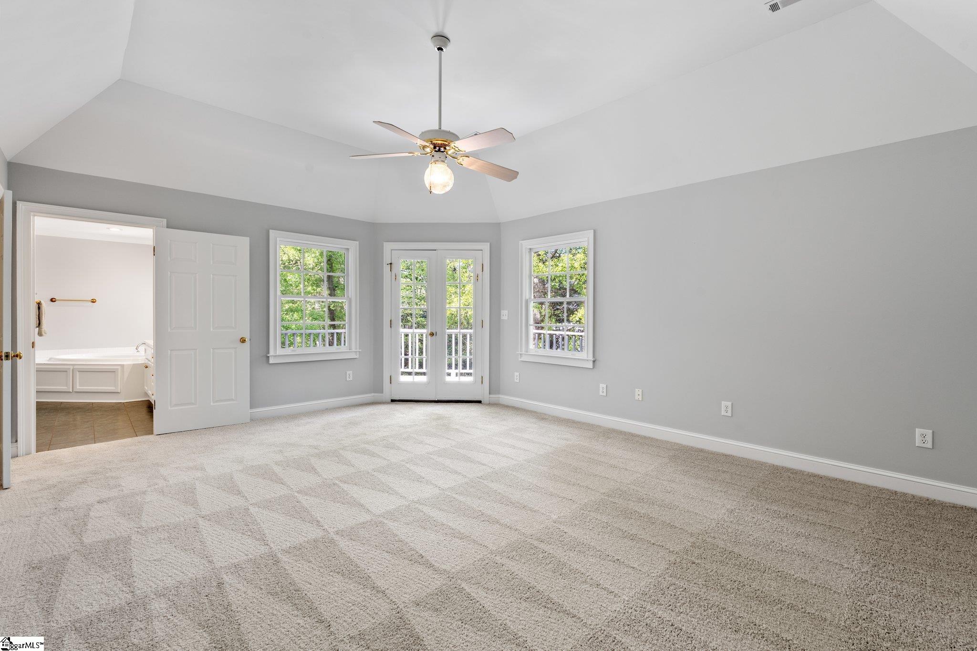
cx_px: 488
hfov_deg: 95.0
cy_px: 326
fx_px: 448
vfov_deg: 72.0
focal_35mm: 16
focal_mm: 16.5
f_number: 9
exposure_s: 1/30
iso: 250
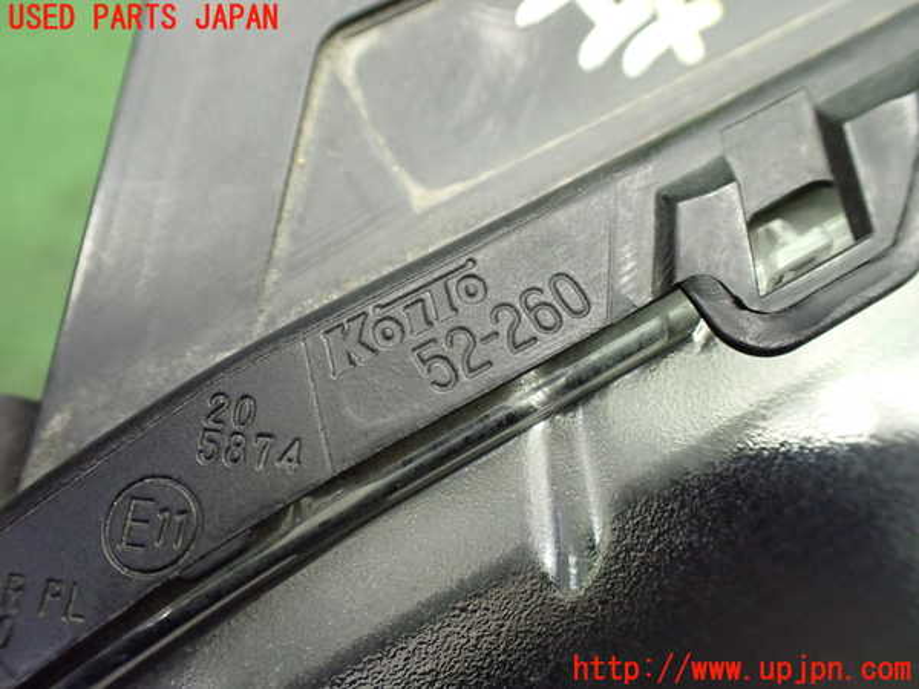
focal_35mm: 30
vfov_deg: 46.8
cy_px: 344
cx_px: 460
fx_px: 796
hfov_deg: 60.0
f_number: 2.3
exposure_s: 1/100
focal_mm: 5.4
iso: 800
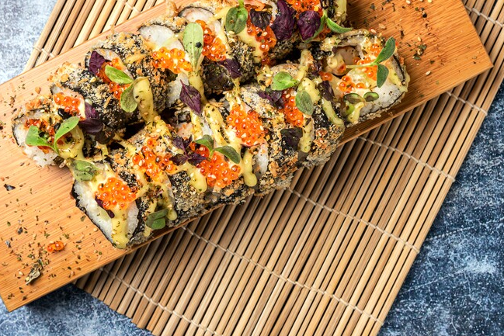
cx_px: 302
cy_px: 124
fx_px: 994
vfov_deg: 19.2
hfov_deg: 28.4
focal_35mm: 71
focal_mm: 45
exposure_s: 1/125
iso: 100
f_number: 9
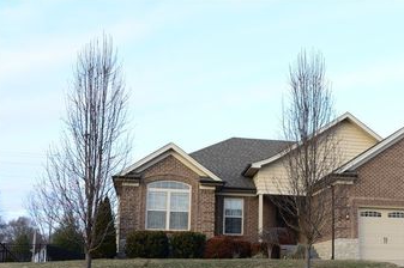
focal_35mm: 52
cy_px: 195
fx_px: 583
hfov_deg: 37.5
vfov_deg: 25.7
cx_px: 291
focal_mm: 35
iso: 1000
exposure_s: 1/250
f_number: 8
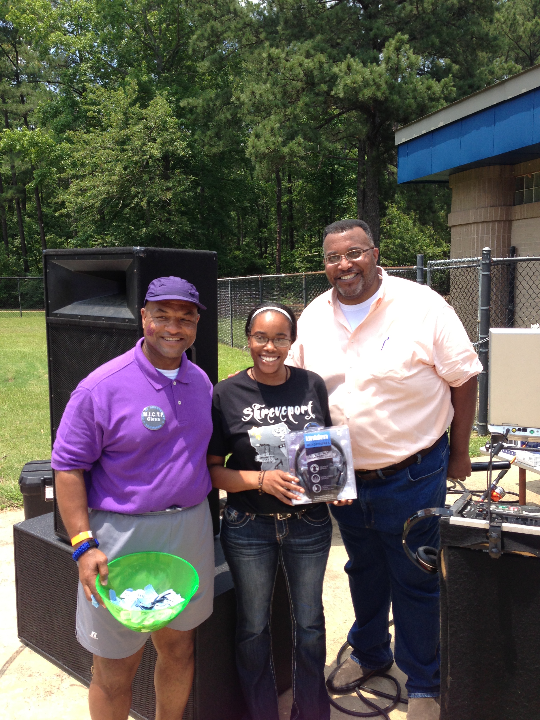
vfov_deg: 55.4
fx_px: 686
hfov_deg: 42.9
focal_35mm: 33
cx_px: 270
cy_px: 360
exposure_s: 1/704
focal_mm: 4.13
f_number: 2.4
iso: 50
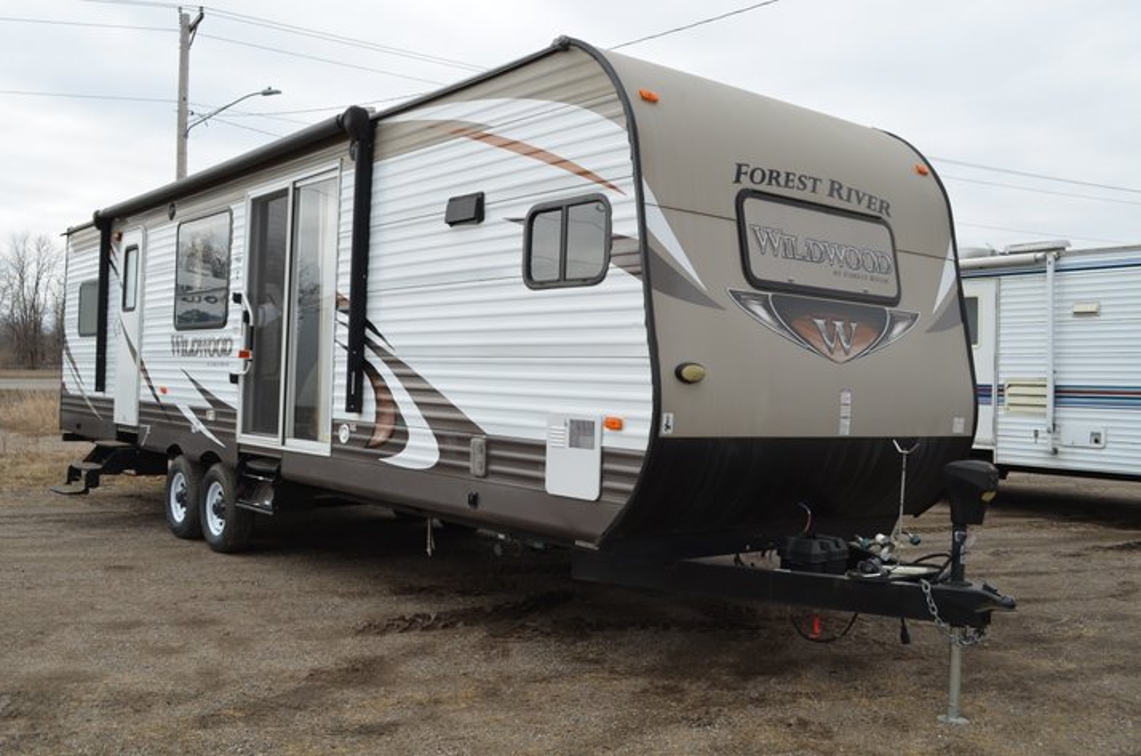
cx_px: 570
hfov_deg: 57.3
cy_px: 378
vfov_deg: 39.8
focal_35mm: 33
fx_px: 1044
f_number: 8
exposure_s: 1/250
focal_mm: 22
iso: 110
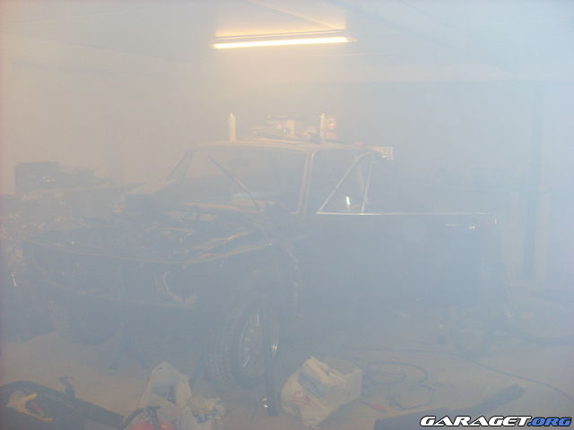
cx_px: 287
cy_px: 215
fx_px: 630
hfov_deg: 49.0
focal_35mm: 38
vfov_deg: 37.7
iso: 100
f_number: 3
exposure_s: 1/45
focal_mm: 6.3
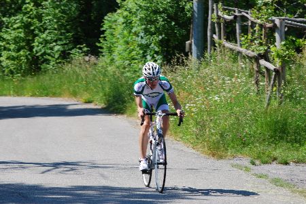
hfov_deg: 8.6
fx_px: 2042
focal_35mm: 240
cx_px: 153
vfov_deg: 5.7
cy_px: 102
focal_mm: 160
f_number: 9
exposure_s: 1/125
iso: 100
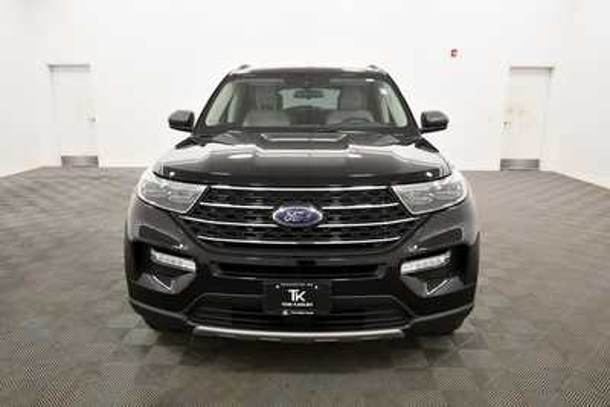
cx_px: 305
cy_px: 204
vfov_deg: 48.0
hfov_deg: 67.4
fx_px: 458
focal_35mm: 27
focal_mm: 18
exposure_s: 1/125
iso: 1250
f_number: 5.6
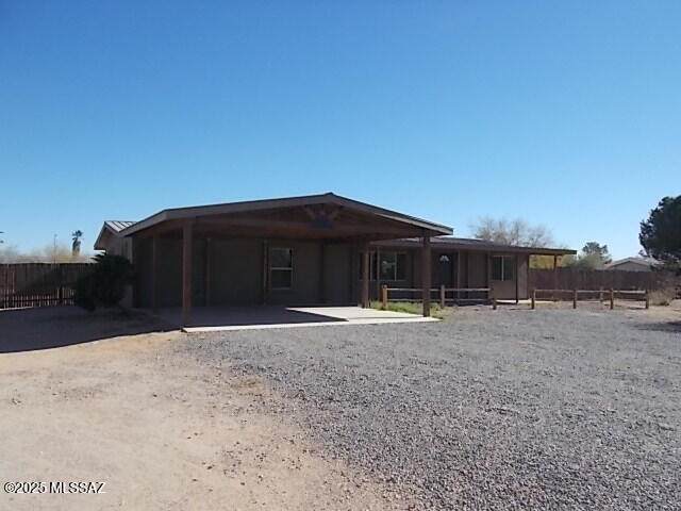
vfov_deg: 46.8
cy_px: 256
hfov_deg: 60.0
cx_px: 340
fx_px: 590
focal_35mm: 30
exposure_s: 1/160
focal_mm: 5.3
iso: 80
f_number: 8.6
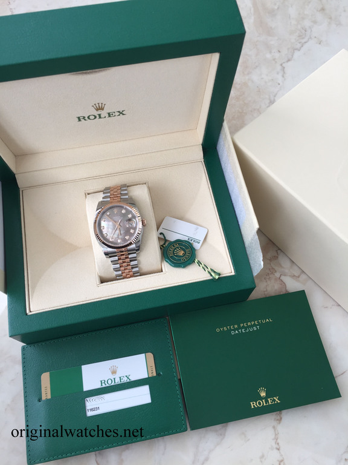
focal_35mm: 29
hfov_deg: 48.2
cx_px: 174
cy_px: 232
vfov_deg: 61.7
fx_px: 389
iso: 32
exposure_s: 1/50
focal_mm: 4.15
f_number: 2.2
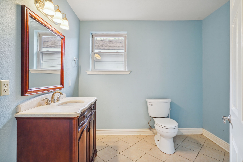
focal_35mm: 17
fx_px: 115
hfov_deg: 93.3
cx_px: 122
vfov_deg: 70.4
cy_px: 81
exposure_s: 1/20
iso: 800
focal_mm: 17
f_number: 11
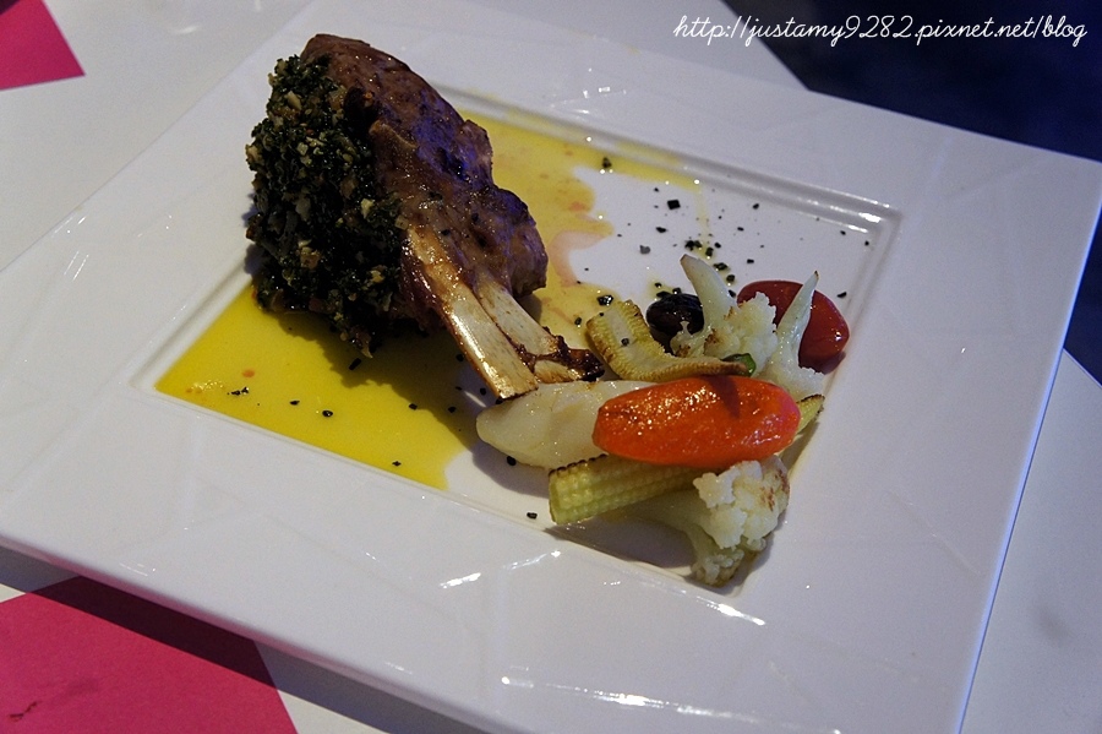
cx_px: 551
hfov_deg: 41.1
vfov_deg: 28.0
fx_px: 1468
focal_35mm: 48
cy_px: 367
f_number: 6.3
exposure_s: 1/13
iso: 1600
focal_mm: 32
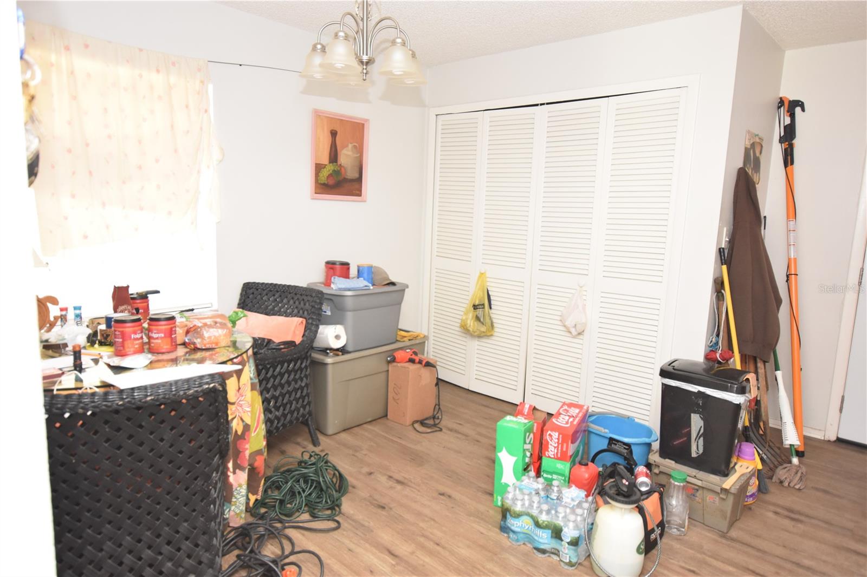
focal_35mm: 21
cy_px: 288
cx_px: 434
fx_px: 506
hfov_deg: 81.2
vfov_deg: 59.5
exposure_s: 1/60
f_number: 4
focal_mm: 14
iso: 1400
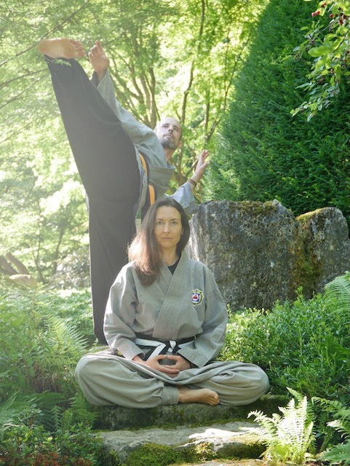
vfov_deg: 27.8
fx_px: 942
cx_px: 175
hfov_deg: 21.0
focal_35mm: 70
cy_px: 233
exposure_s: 1/80
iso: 200
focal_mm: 35
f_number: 4
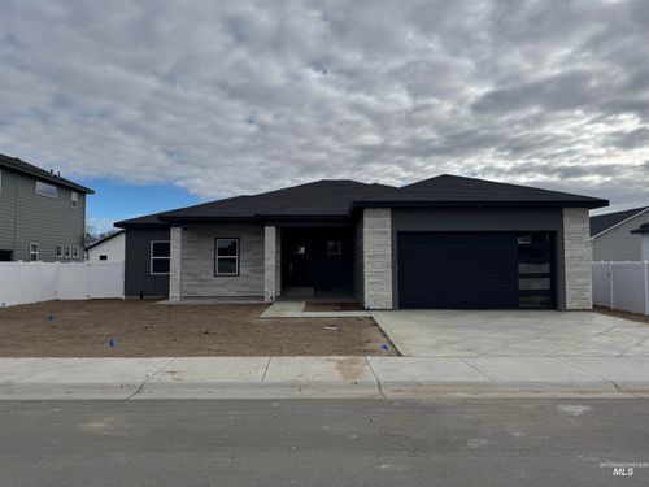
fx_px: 450
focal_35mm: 24
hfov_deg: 71.6
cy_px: 244
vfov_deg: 56.8
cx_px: 324
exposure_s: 1/5348
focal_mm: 6.76
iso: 80
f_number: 1.78
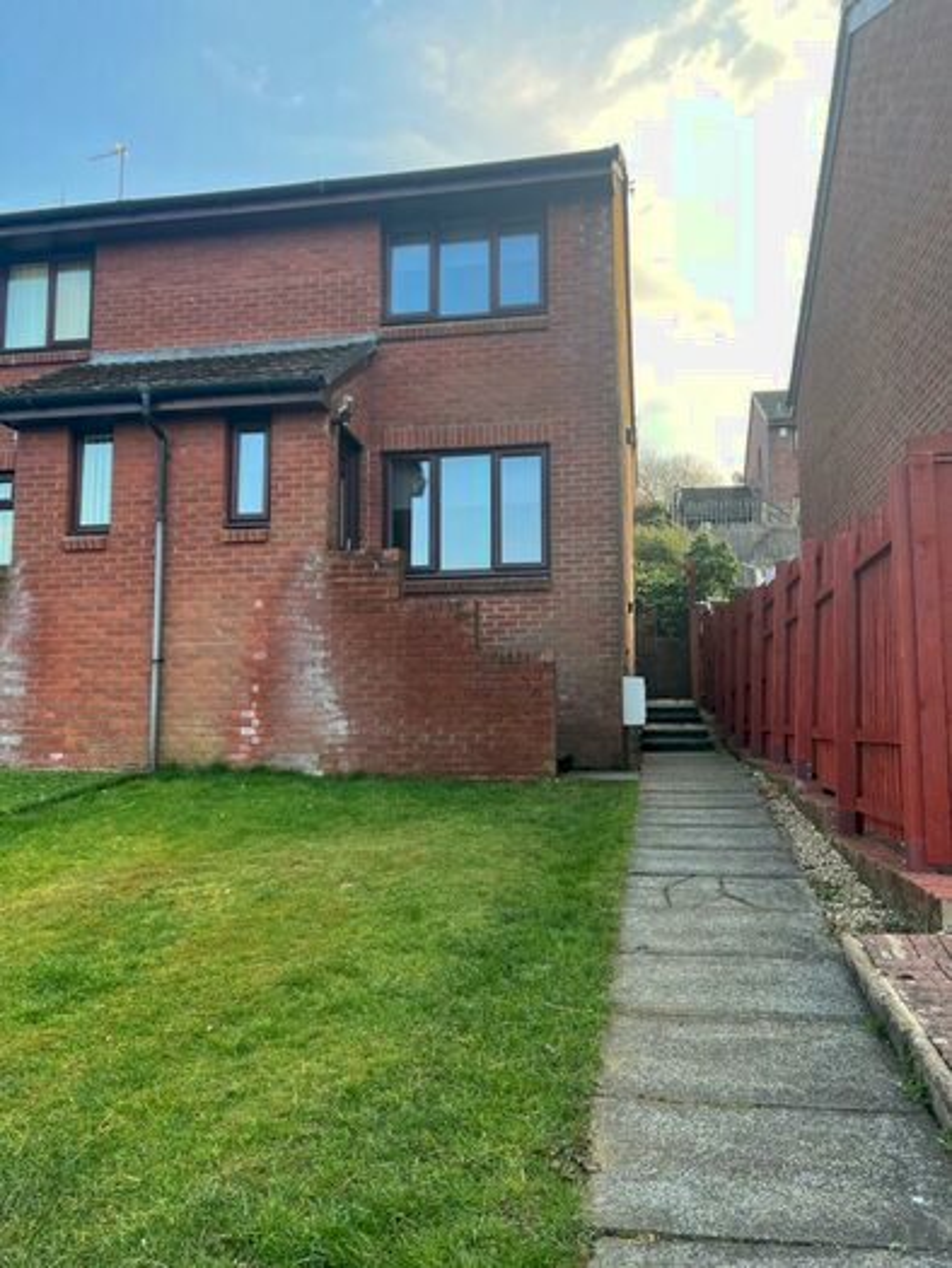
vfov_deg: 67.3
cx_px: 476
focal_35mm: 26
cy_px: 634
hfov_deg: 53.1
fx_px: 953
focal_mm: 5.7
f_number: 1.5
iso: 50
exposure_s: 1/588
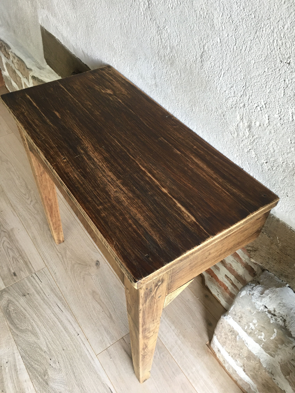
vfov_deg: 61.7
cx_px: 148
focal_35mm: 29
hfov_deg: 48.2
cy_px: 196
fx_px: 330
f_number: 2.2
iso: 50
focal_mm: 4.15
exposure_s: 1/33
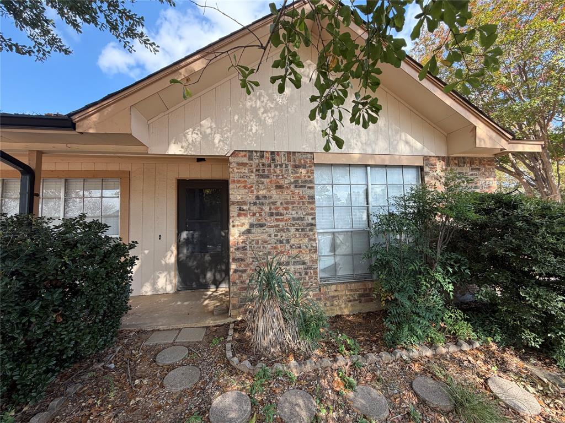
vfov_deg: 85.7
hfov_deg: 102.1
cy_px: 212
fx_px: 229
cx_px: 282
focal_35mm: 14
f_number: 2.2
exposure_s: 1/365
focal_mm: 2.22
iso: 50
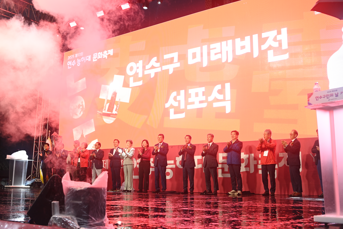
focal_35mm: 42
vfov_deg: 31.9
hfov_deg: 46.4
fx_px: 400
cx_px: 172
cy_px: 114
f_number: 4
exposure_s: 1/250
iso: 1000
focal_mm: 42
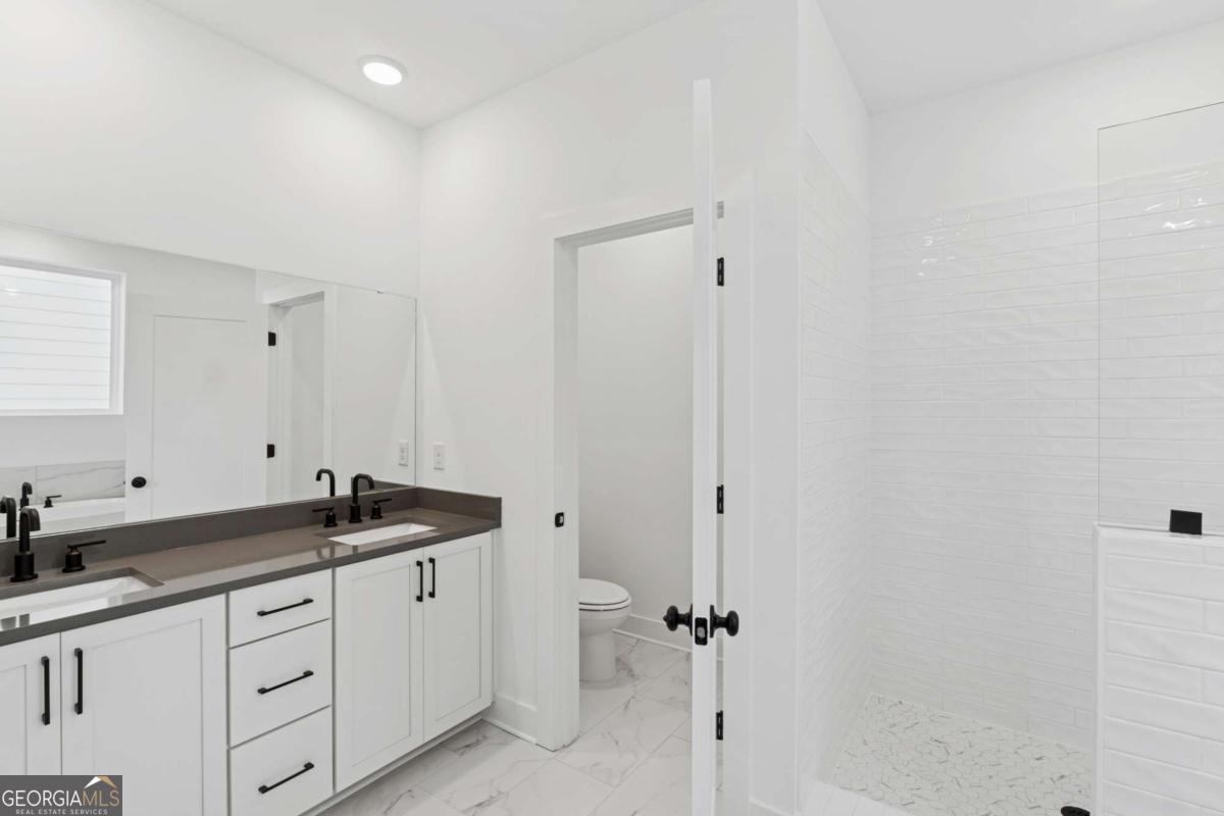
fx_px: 561
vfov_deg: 72.1
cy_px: 408
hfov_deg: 95.0
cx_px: 612
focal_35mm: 16
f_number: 8
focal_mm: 11
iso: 100
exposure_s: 1/15
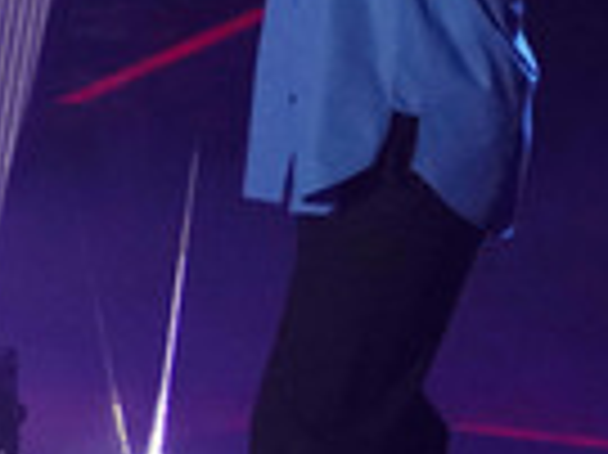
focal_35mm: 889
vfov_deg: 1.7
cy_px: -72
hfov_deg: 2.2
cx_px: -309
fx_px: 15601
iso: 4000
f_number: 5.6
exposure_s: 1/160
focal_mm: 277
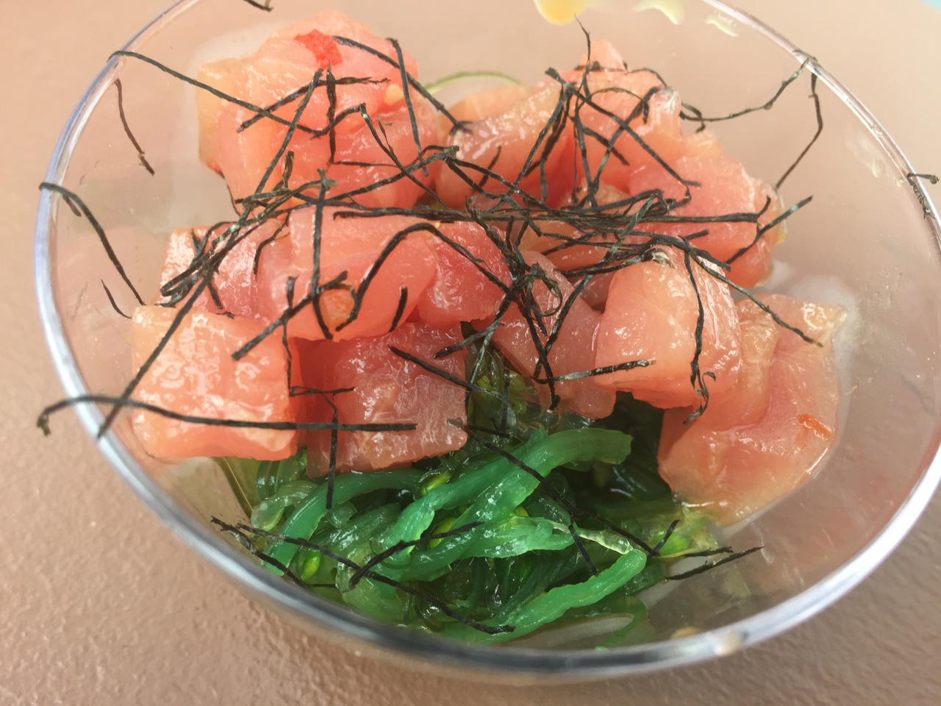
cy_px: 353
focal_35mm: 29
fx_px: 788
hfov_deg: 61.7
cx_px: 470
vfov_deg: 48.2
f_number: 2.2
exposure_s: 1/120
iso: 40
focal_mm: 4.15
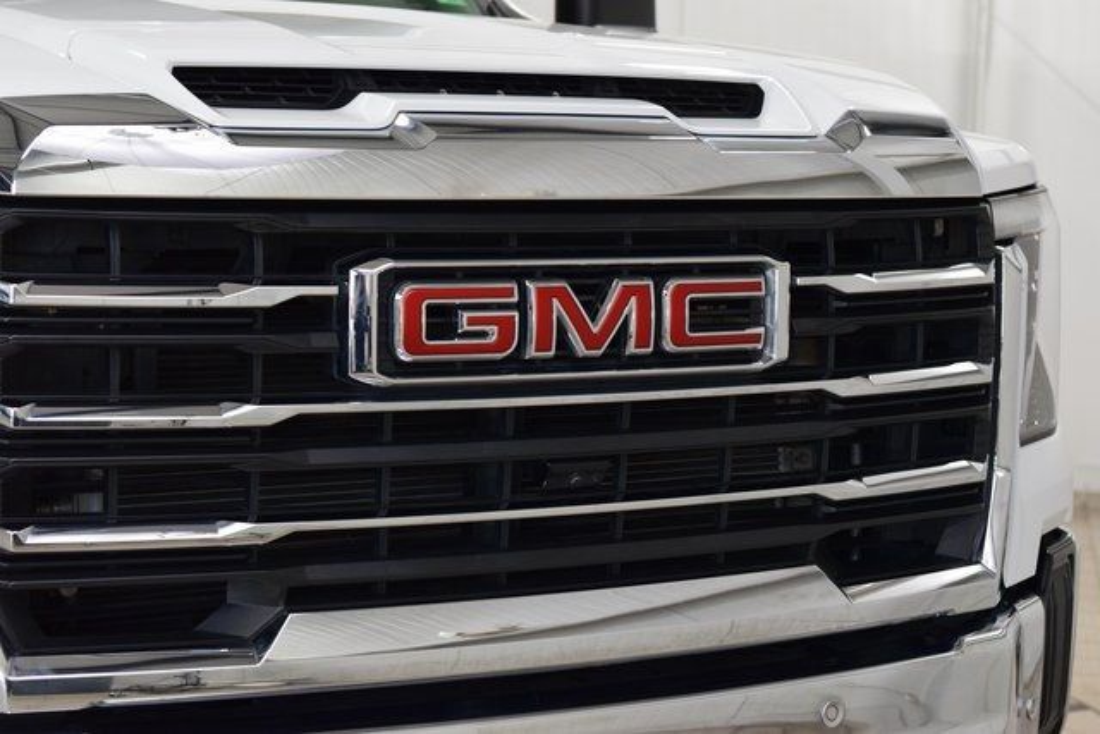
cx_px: 550
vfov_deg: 16.3
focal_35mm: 84
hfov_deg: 24.2
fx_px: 2567
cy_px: 367
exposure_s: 1/125
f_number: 5
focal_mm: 56
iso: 1600
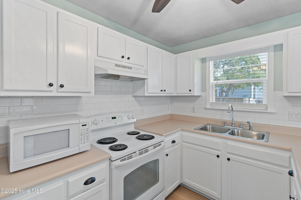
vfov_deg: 77.3
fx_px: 125
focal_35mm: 15
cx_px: 150
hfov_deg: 100.4
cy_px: 100
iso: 100
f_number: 4.5
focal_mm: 10
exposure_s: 1/3
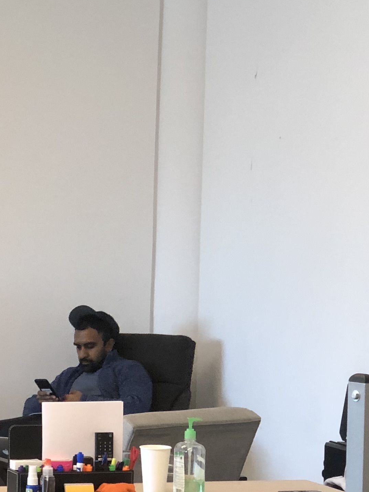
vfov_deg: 13.4
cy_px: 357
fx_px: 2089
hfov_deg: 9.9
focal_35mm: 147
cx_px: -89
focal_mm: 6
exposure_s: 1/60
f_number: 2.4
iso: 100
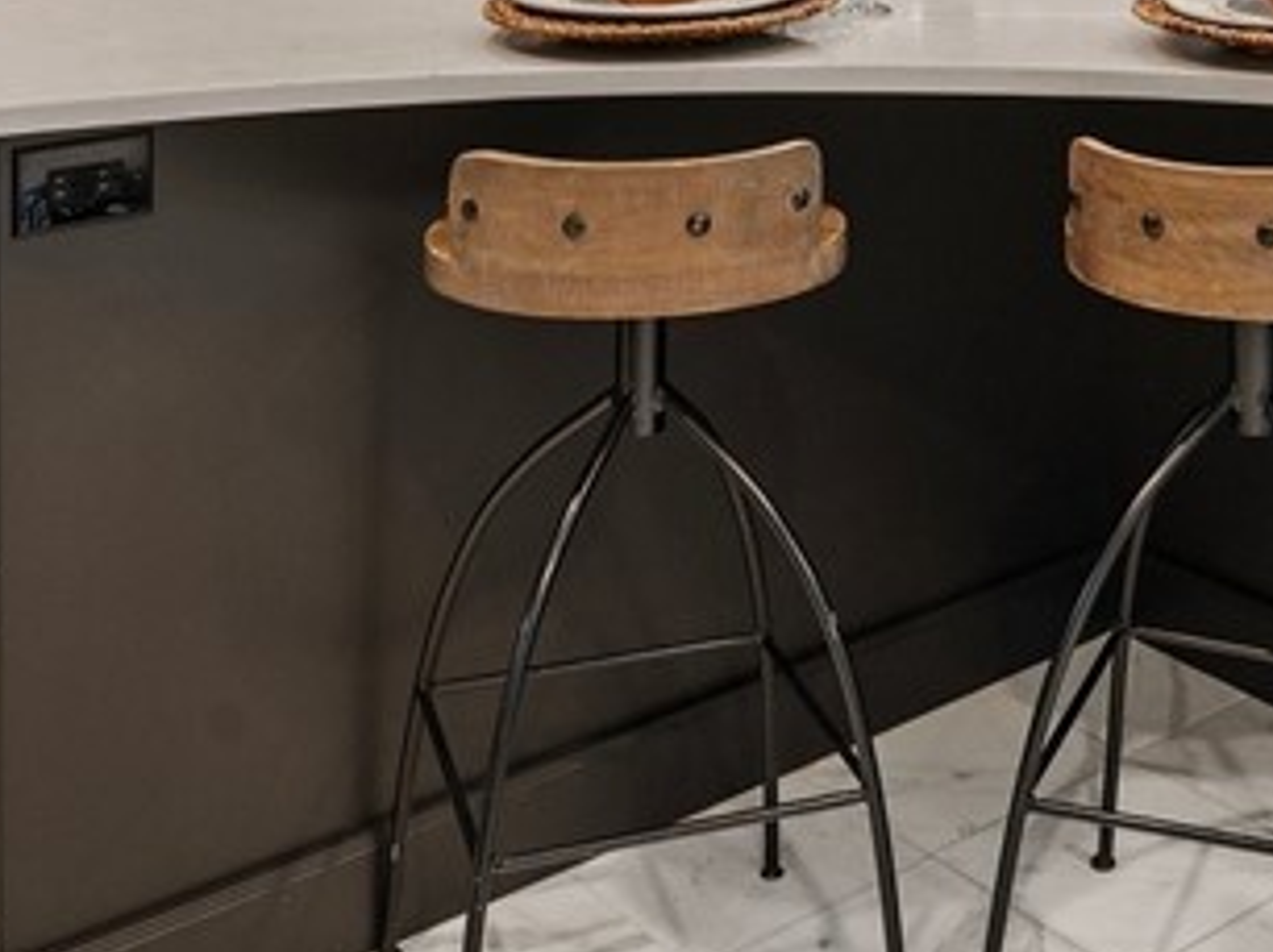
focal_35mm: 60
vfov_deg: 21.4
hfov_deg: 31.6
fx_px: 2194
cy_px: -382
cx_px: 1005
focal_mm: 17.5
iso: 400
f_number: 8
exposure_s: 1/10
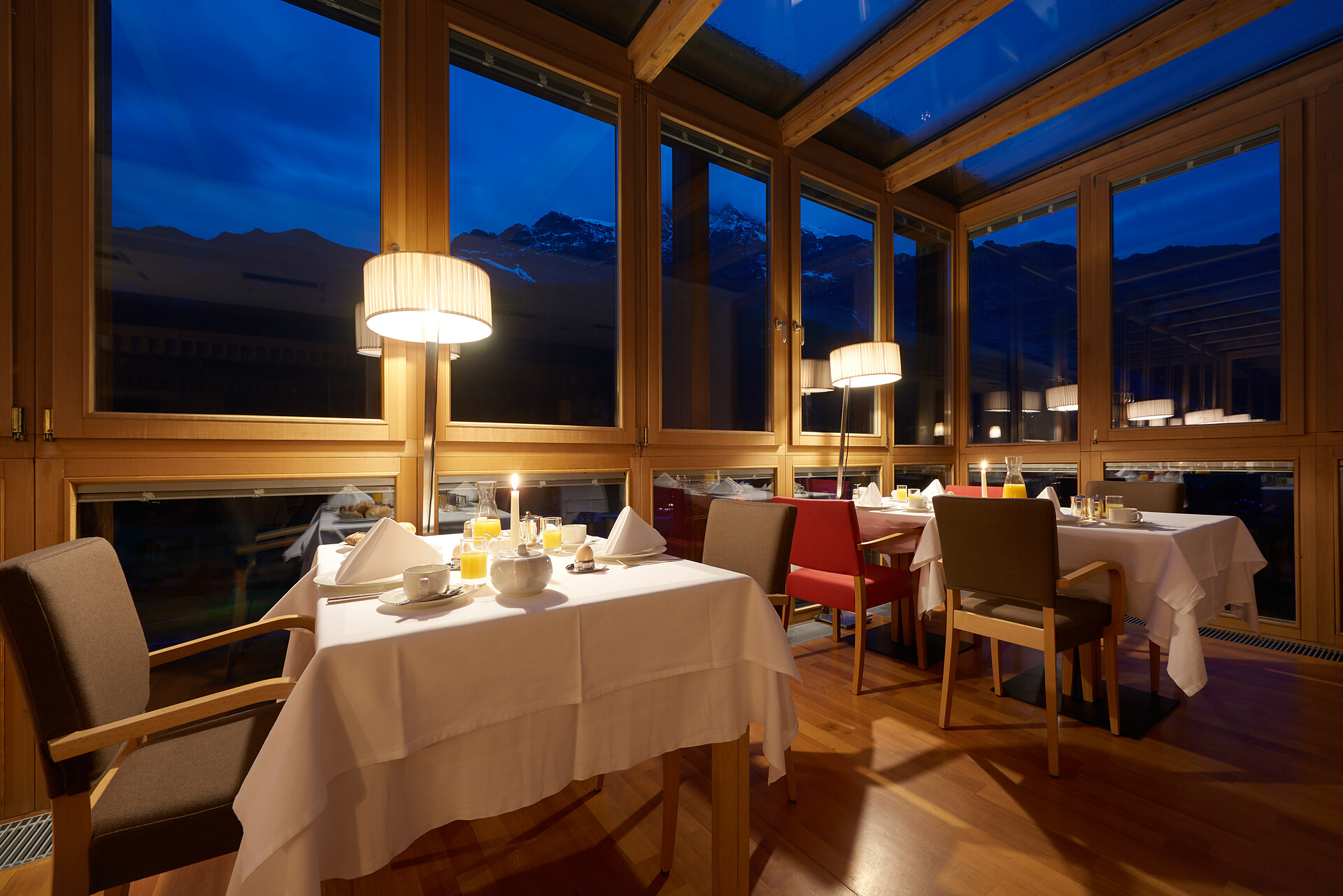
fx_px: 522
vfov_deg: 81.2
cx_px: 672
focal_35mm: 14
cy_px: 448
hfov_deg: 104.2
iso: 64
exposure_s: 13
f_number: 11
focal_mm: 14
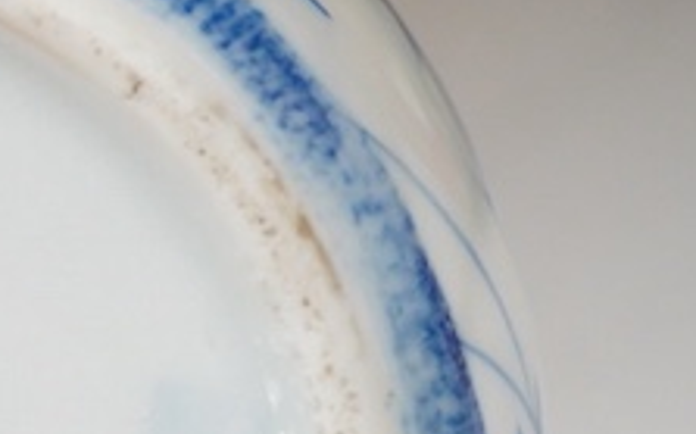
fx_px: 3506
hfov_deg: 10.6
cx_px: -609
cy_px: 518
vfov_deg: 7.0
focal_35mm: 185
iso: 1250
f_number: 7.1
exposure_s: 1/125
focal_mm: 30
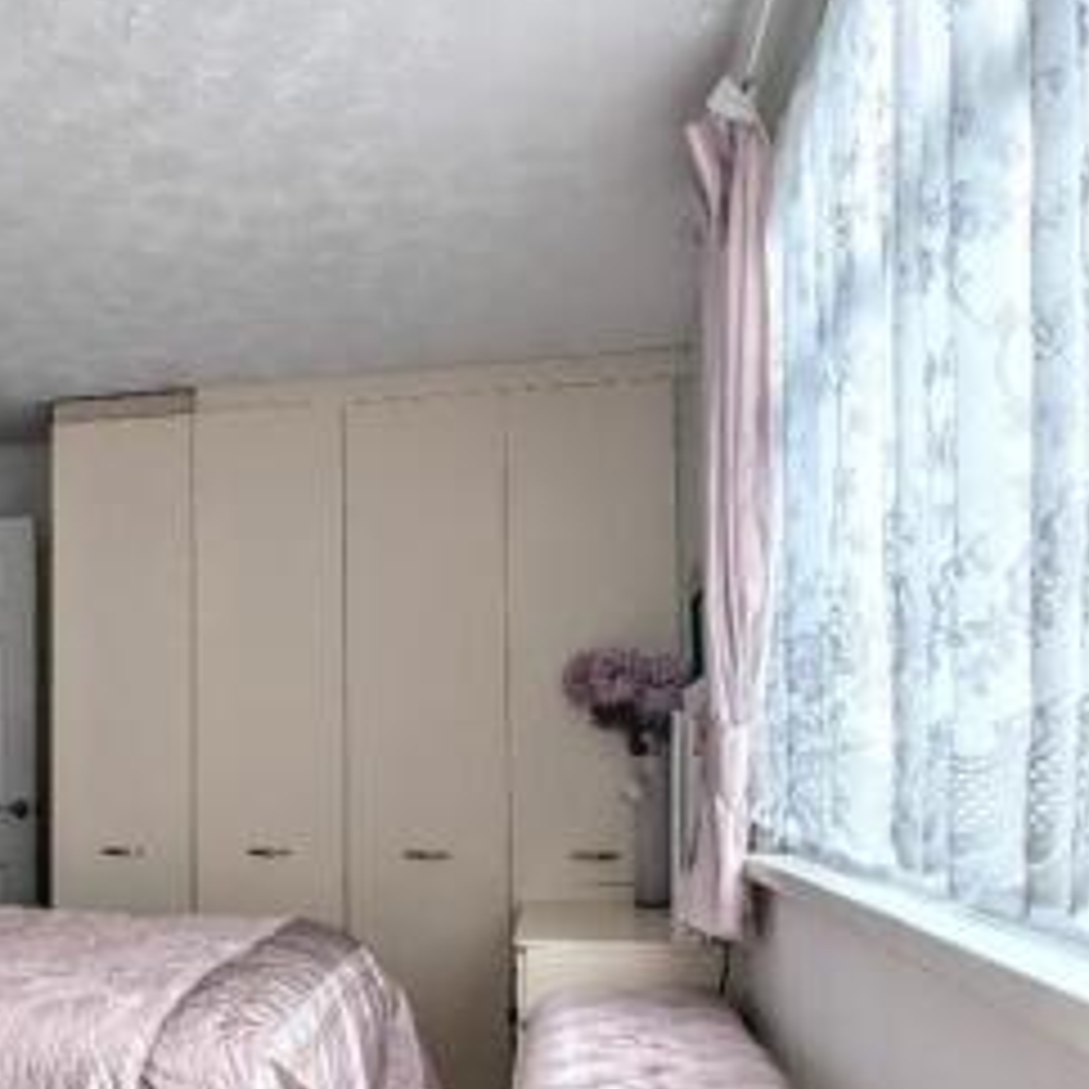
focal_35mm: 34
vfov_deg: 47.6
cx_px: 248
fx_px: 1210
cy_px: 731
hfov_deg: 46.4
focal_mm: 2.35
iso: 51
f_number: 2.2
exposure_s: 1/175
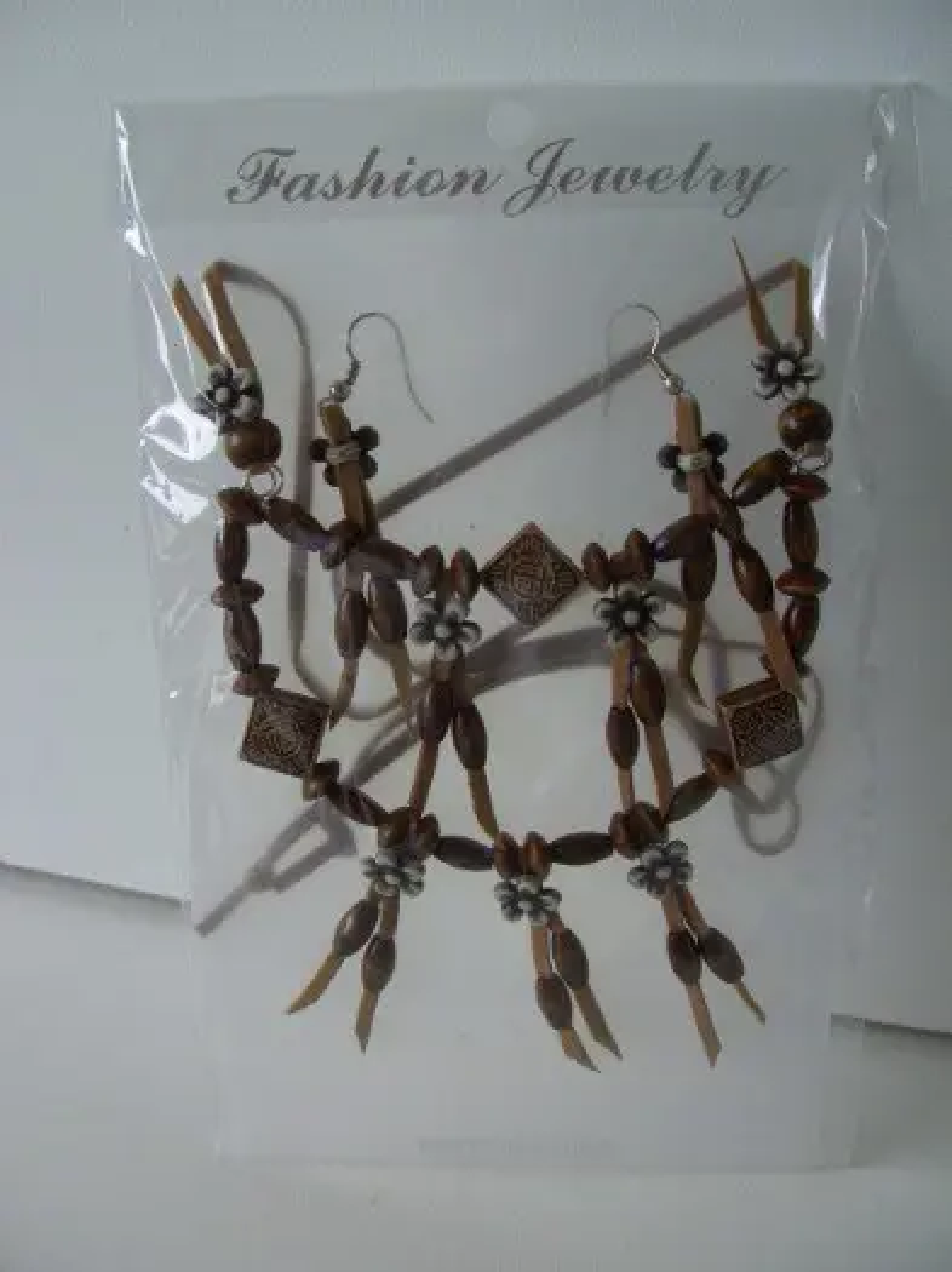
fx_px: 1358
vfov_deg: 50.2
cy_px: 636
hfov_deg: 38.6
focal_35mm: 37
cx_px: 476
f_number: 3.5
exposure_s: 1/47
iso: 64
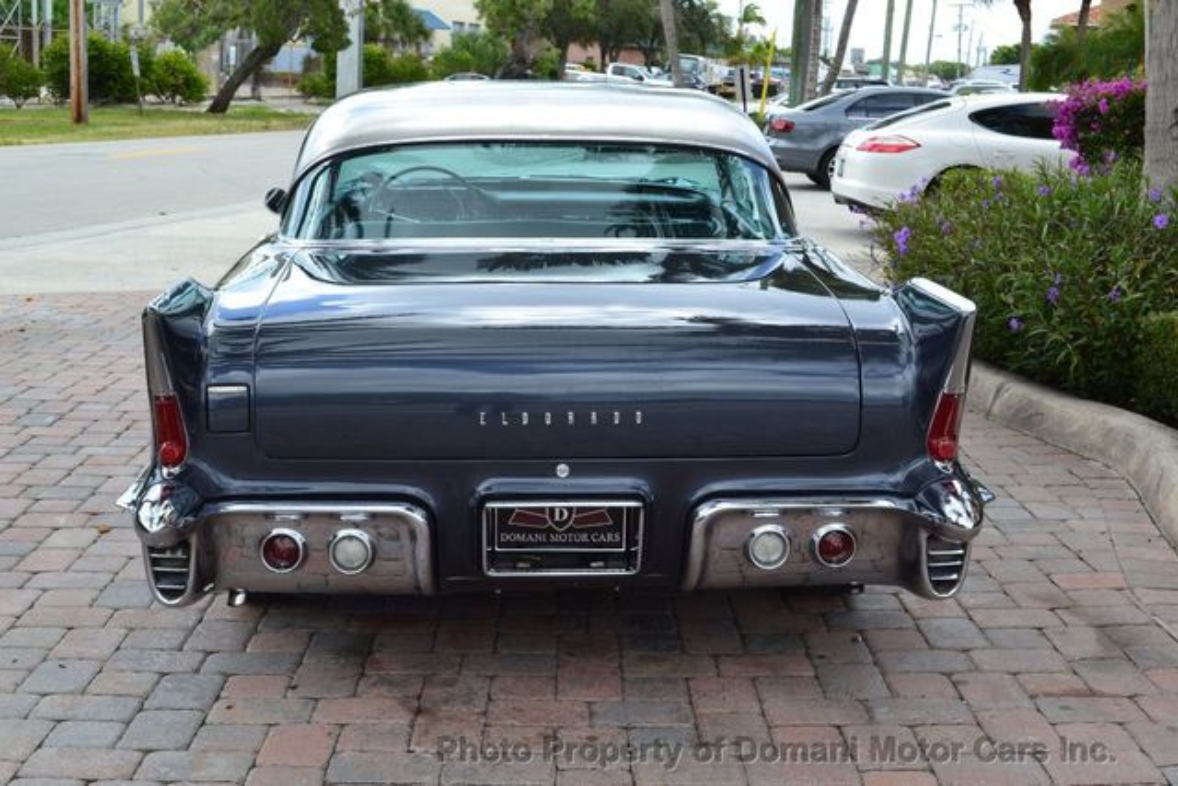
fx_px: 1571
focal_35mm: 48
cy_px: 393
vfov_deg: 28.1
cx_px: 589
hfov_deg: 41.1
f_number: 10
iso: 400
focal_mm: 32
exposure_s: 1/320
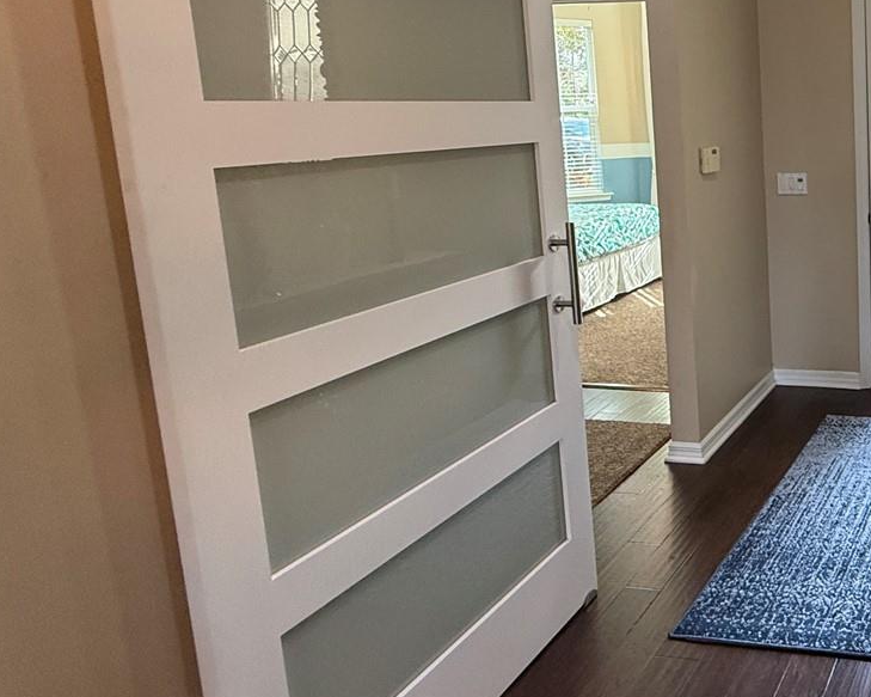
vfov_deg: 47.3
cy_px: 208
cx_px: 922
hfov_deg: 46.2
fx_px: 773
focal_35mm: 30
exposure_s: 1/120
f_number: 2.2
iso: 250
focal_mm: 2.22
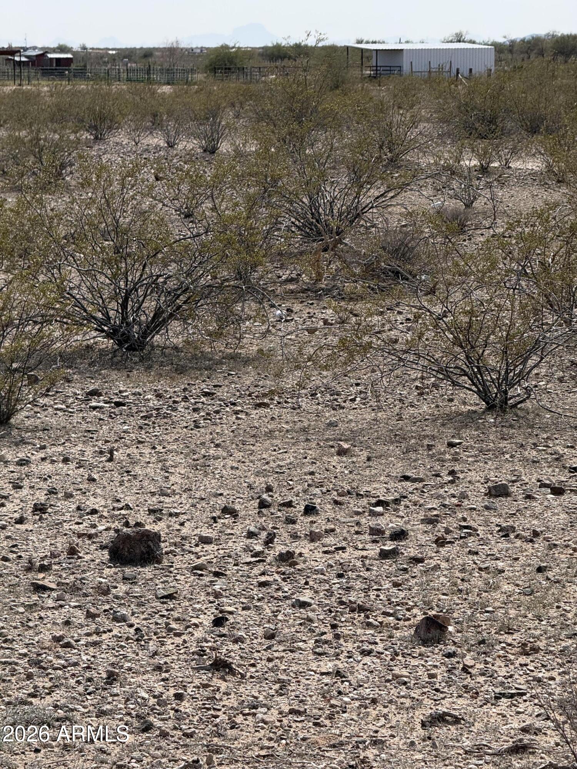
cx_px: 288
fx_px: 2667
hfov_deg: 12.3
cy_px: 384
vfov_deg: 16.4
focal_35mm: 120
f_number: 2.8
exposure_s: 1/1650
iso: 50
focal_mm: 15.66
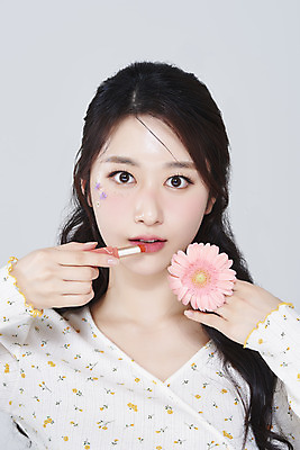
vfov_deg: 19.4
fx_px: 1311
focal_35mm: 105
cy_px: 225
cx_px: 150
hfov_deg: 13.1
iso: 64
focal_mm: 105
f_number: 11
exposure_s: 1/125
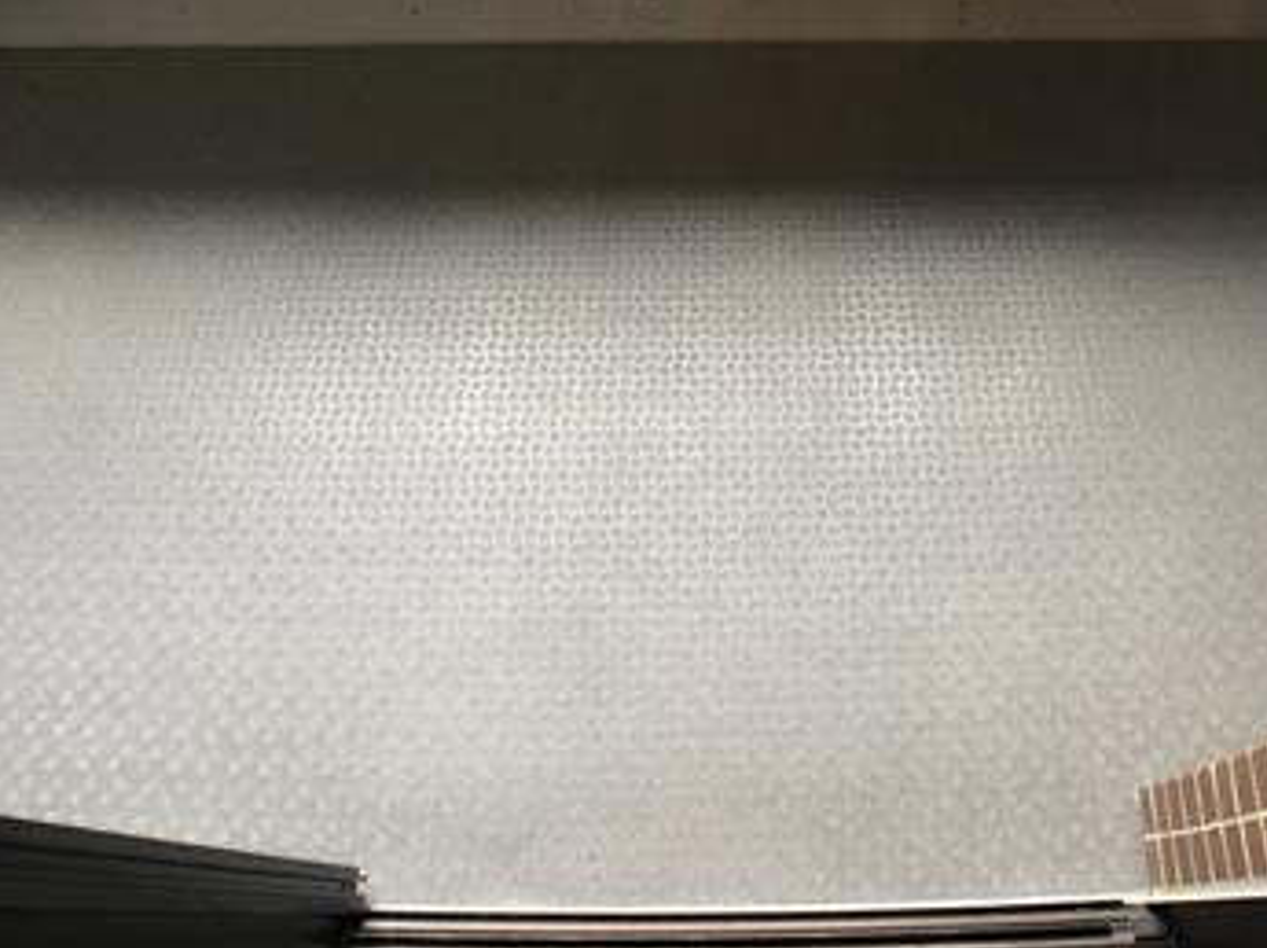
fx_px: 1901
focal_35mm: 52
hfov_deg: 36.7
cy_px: 103
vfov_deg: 27.0
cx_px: 782
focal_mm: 3.99
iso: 50
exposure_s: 1/17
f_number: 1.8
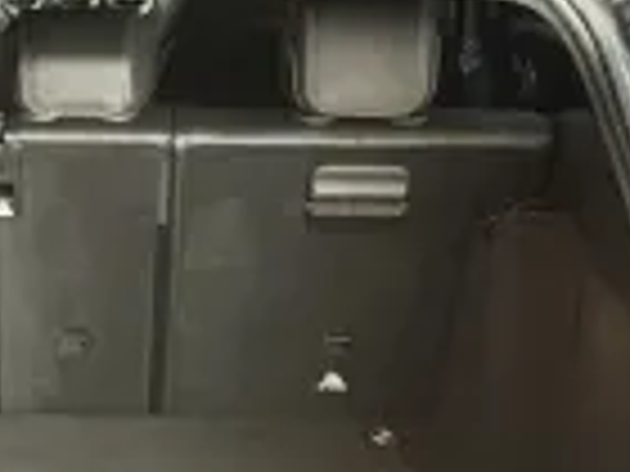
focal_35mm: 123
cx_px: 86
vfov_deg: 12.0
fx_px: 2239
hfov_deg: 15.9
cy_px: 391
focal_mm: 6.76
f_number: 1.78
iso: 500
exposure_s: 1/33
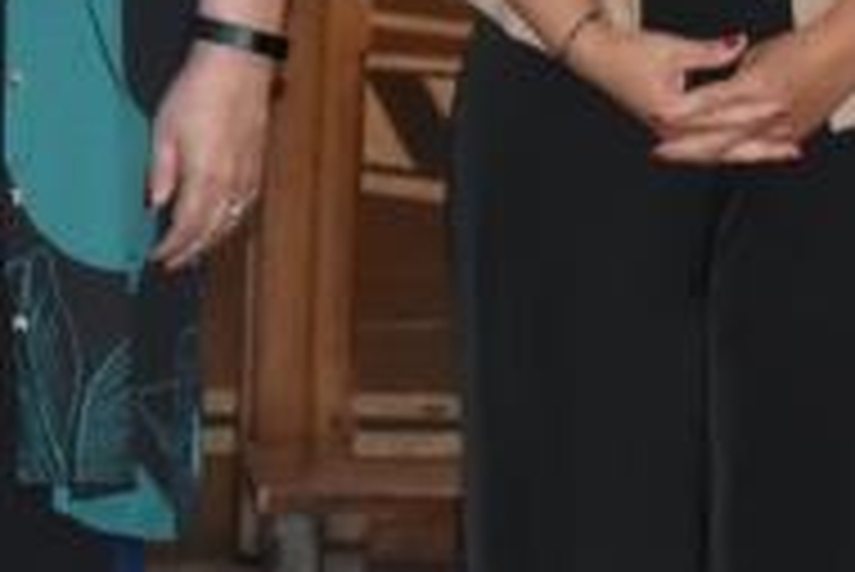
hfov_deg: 7.7
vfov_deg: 5.3
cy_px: -182
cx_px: -648
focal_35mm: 259
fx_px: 6156
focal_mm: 32
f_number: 5.6
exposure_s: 1/60
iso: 1600
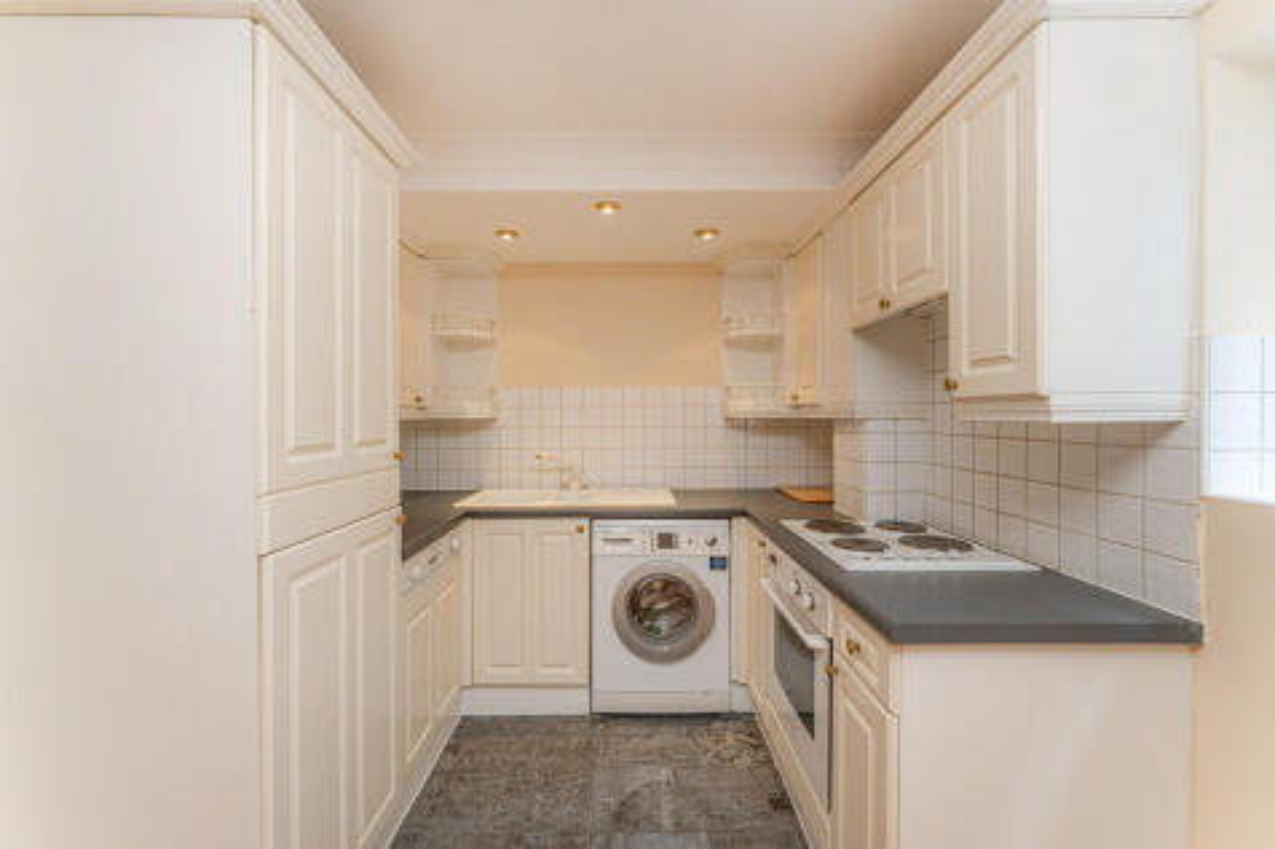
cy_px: 424
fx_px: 496
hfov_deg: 104.3
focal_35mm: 14
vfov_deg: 81.2
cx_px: 638
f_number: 9
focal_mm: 14
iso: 500
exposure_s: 1/40
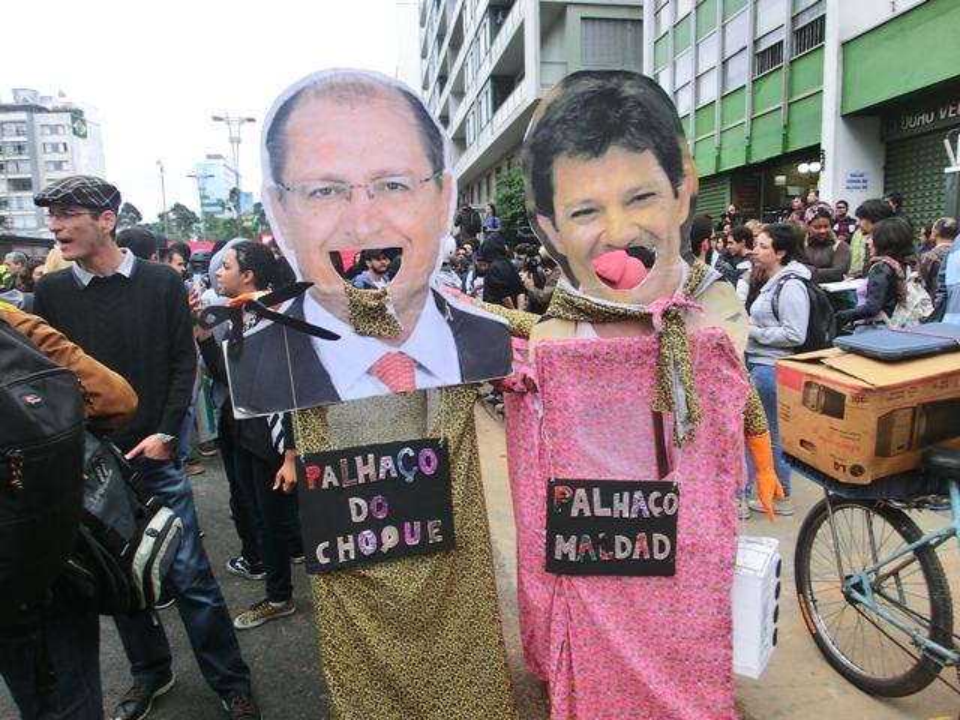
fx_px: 666
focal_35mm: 24
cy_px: 360
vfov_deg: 56.8
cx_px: 480
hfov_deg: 71.6
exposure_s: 1/60
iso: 100
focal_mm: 4.24
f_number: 3
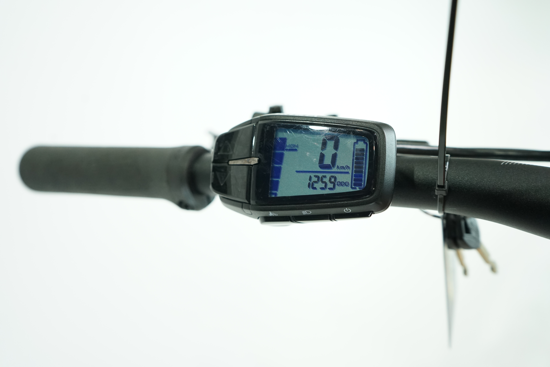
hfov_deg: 61.9
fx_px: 458
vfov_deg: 43.6
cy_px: 184
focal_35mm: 30
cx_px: 275
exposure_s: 1/200
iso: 2000
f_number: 4.5
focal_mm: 30
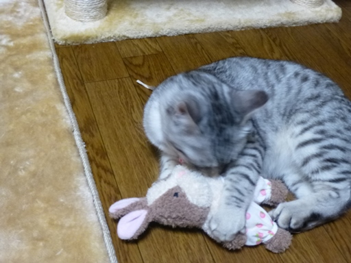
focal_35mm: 39
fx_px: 395
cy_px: 132
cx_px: 176
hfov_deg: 47.9
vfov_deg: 36.8
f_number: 3.7
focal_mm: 6.9
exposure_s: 1/8
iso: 800
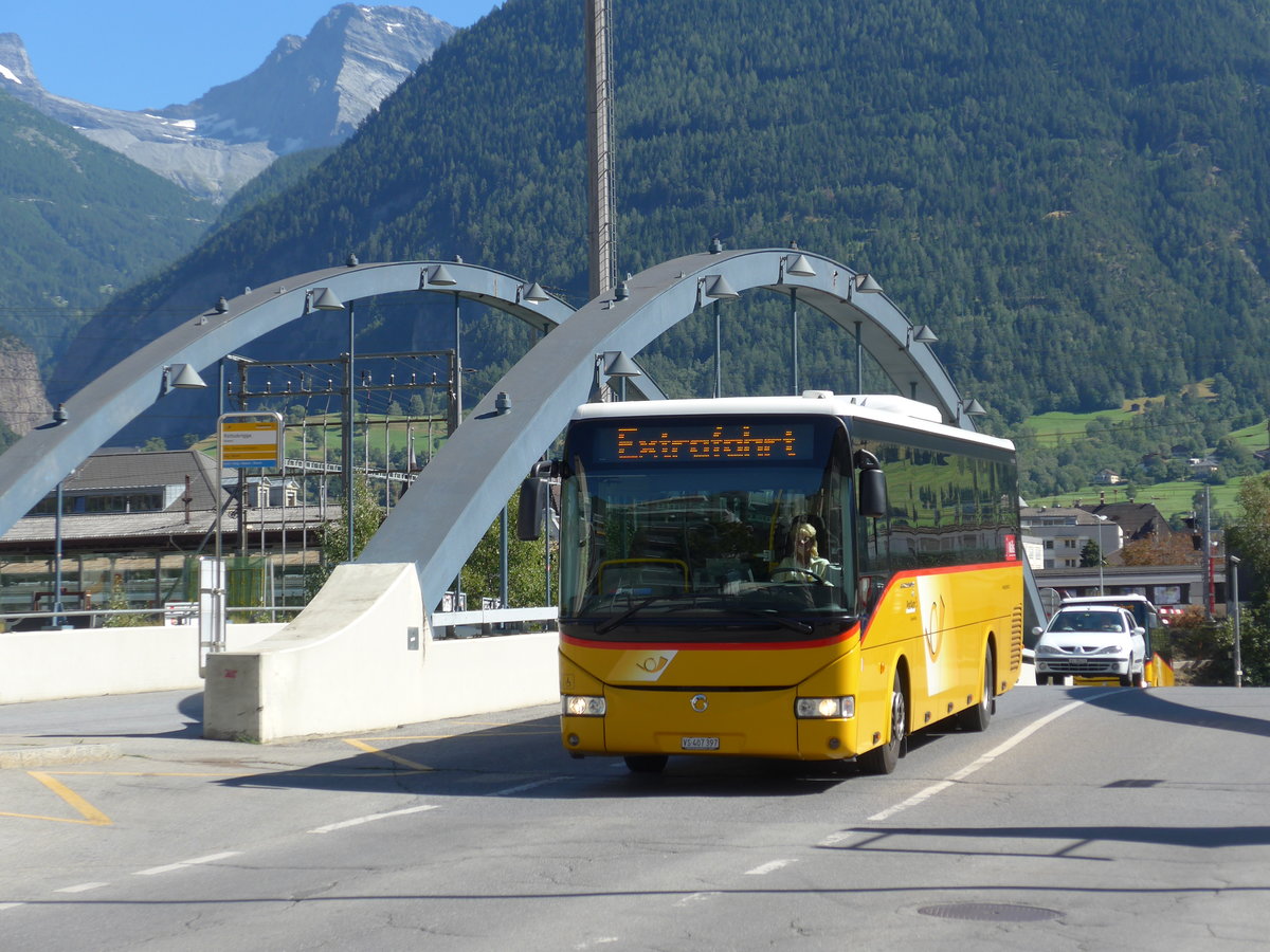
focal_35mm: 86
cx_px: 635
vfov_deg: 17.2
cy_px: 476
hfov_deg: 22.8
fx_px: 3155
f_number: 4.5
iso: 80
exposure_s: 1/400
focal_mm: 17
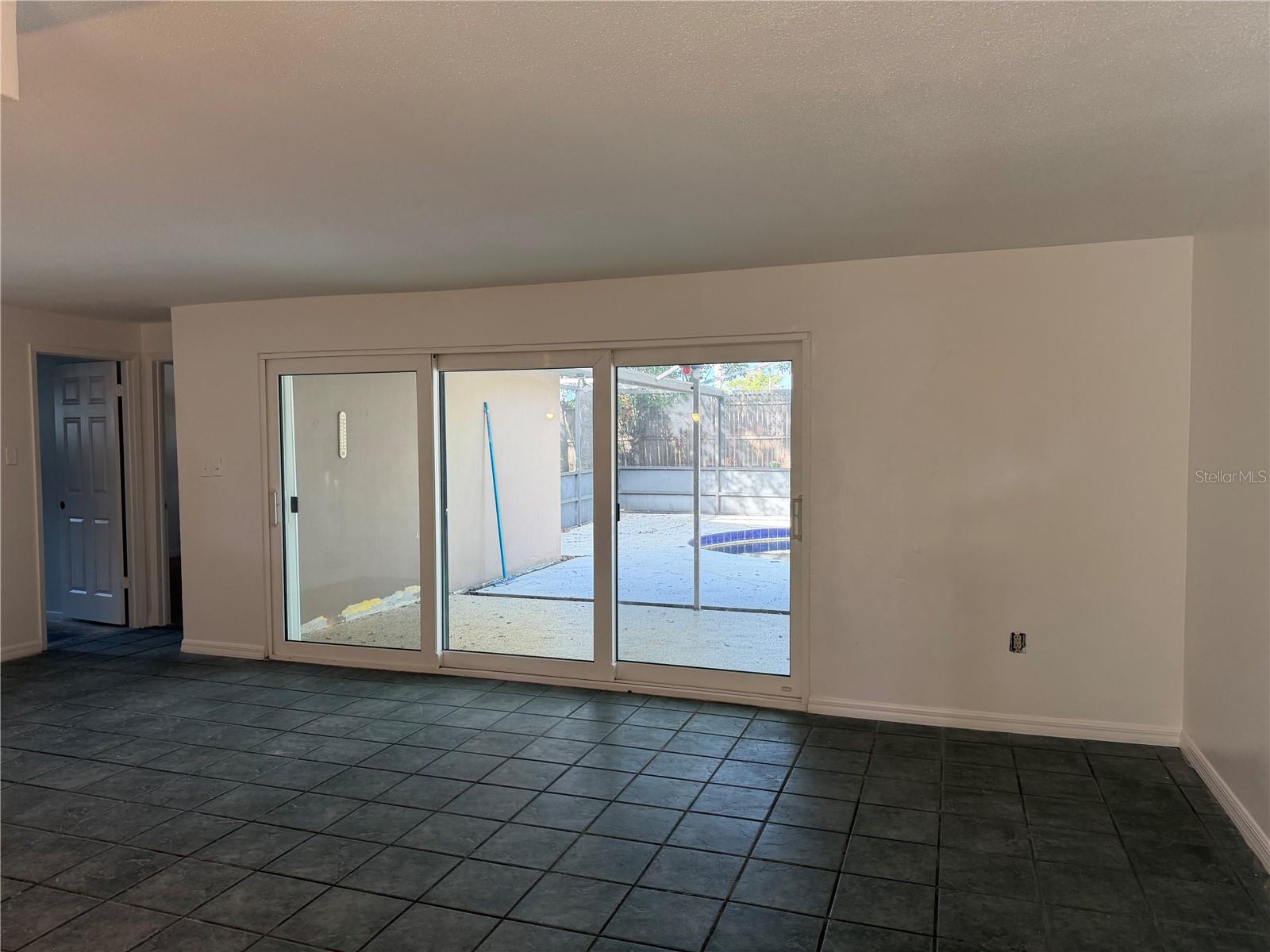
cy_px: 476
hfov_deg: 71.6
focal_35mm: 24
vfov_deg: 56.8
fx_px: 881
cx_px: 635
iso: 125
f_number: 1.78
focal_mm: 6.76
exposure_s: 1/153
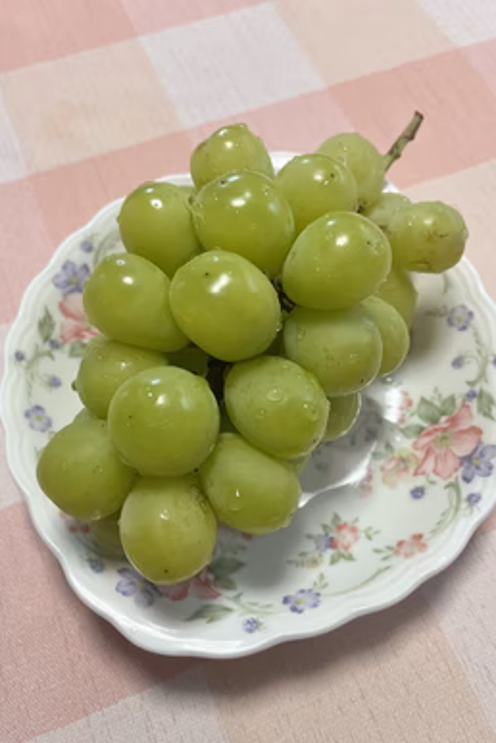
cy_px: 370
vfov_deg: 65.4
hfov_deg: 46.5
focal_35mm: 28
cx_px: 248
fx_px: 578
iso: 100
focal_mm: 5.1
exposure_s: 1/100
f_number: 1.6
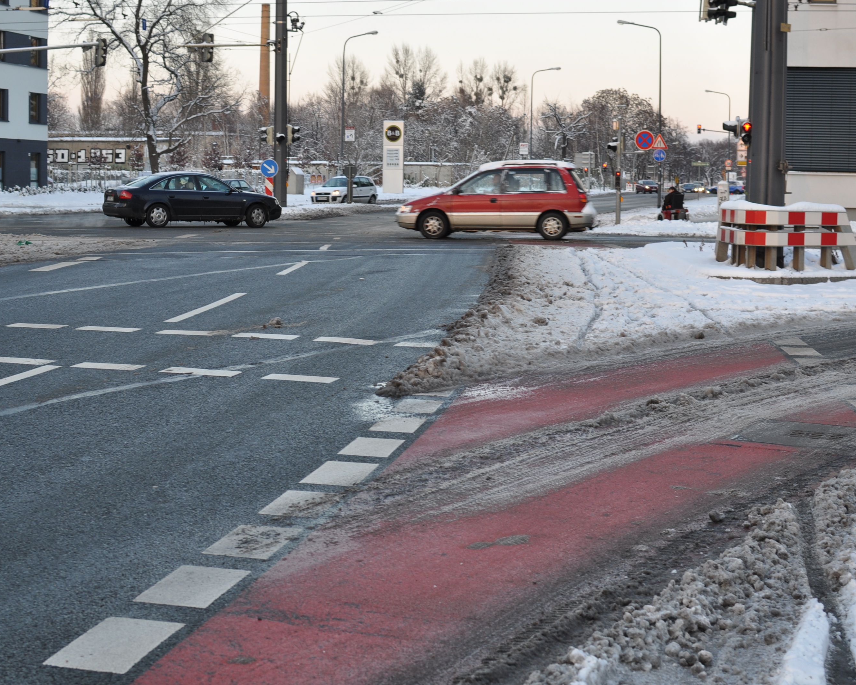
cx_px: 453
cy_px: 341
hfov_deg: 31.7
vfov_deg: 25.6
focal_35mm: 60
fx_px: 1509
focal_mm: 35
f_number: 5.6
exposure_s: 1/125
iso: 200
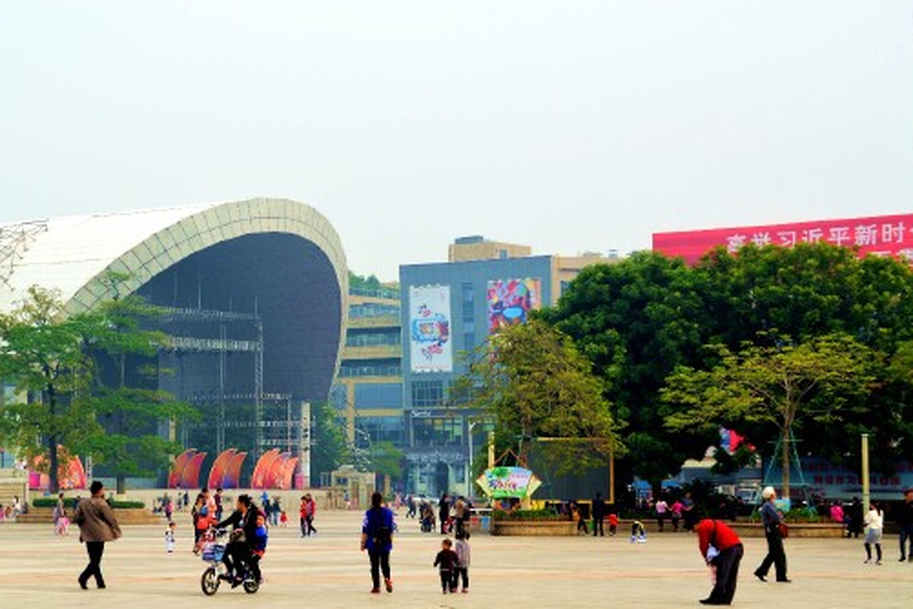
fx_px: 2232
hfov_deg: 23.0
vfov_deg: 15.5
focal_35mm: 88
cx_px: 293
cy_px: 312
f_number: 10
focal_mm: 42
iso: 200
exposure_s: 1/320
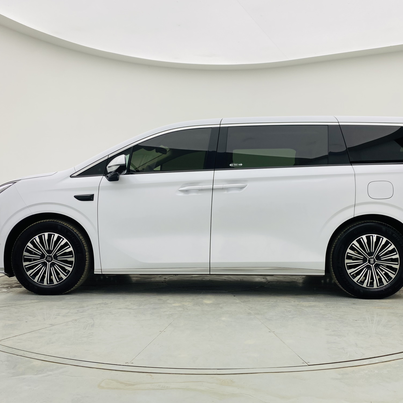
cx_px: 223
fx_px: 408
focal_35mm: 31
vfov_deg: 52.5
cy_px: 200
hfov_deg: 52.4
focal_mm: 4.25
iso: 32
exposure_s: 1/191
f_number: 1.8
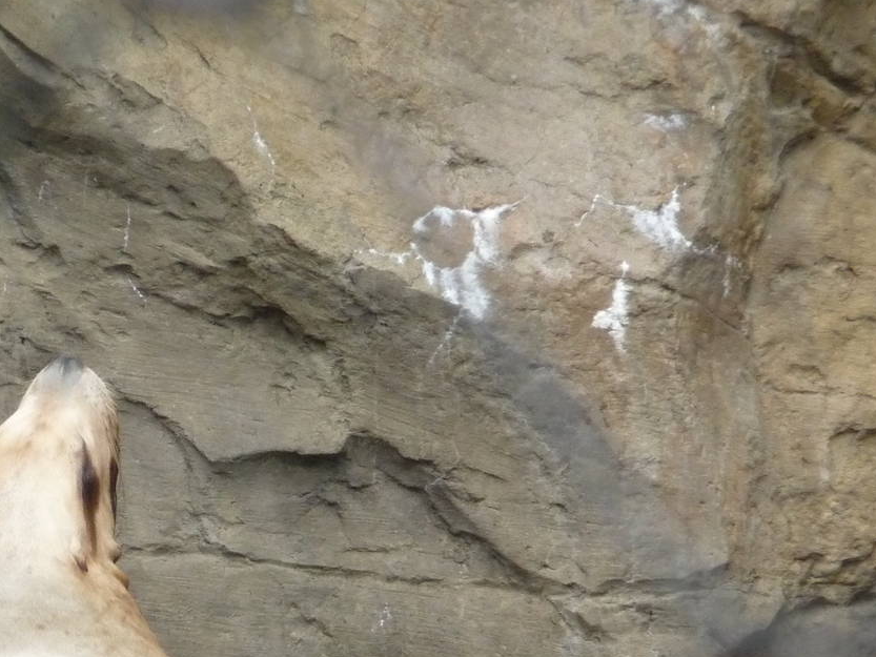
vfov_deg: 2.8
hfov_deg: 3.7
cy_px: 628
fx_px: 13617
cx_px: 133
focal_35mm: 538
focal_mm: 47
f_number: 4.9
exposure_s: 1/200
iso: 400
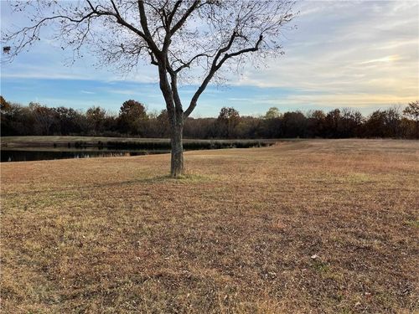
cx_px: 210
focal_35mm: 26
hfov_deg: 67.3
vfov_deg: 53.1
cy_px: 157
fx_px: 315
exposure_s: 1/1912
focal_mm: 5.1
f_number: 1.6
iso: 32
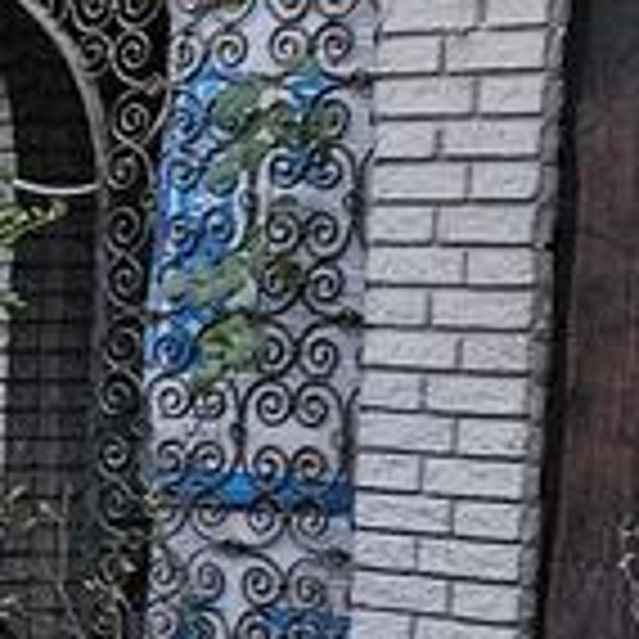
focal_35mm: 165
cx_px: -1440
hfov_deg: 8.4
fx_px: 3446
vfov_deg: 10.6
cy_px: 526
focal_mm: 5.4
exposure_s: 1/100
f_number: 1.8
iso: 640
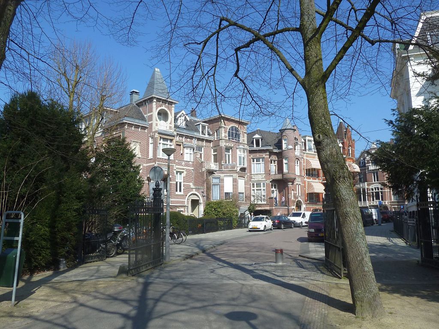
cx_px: 220
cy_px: 164
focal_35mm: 29
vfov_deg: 48.2
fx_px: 368
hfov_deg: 61.7
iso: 80
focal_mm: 4.7
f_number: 4
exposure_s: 1/500
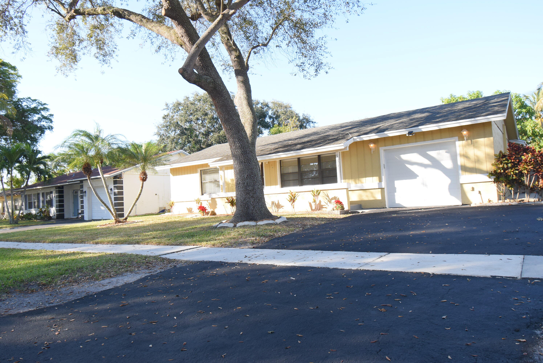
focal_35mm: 26
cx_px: 272
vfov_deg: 50.5
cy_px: 182
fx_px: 385
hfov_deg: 70.4
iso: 400
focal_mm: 17
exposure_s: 1/250
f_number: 8
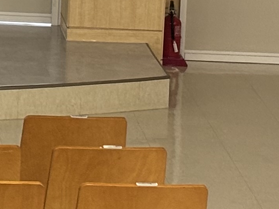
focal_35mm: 295
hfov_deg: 6.4
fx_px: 2377
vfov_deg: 5.0
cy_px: -84
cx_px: -392
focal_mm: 5.96
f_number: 1.6
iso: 80
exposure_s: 1/60
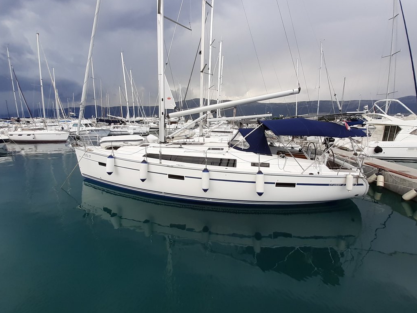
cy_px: 152
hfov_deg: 102.0
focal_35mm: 14
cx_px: 214
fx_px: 169
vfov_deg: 85.7
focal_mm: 1.13
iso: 40
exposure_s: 1/486
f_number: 2.2
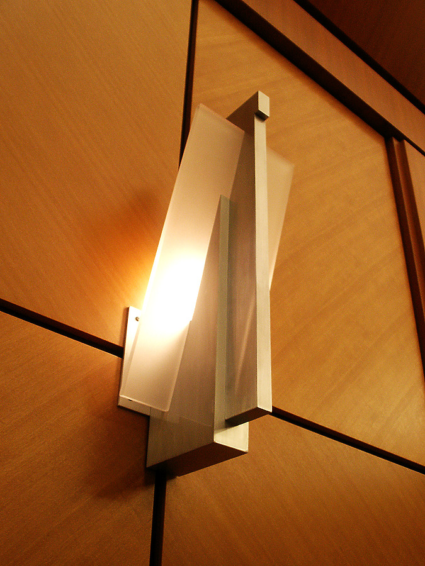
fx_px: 638
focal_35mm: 39
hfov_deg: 36.8
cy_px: 283
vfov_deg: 47.9
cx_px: 212
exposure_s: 1/30
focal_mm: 8.22
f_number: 3
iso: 200
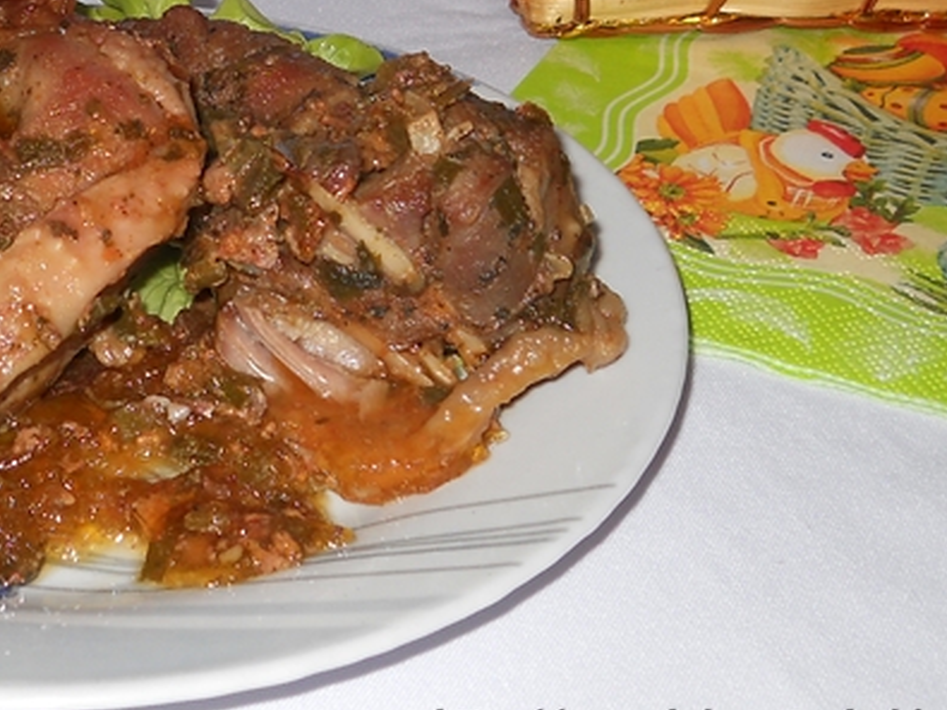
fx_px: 2270
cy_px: 34
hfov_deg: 23.2
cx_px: 180
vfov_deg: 17.4
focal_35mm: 83
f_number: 3.1
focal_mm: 6.72
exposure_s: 1/30
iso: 80
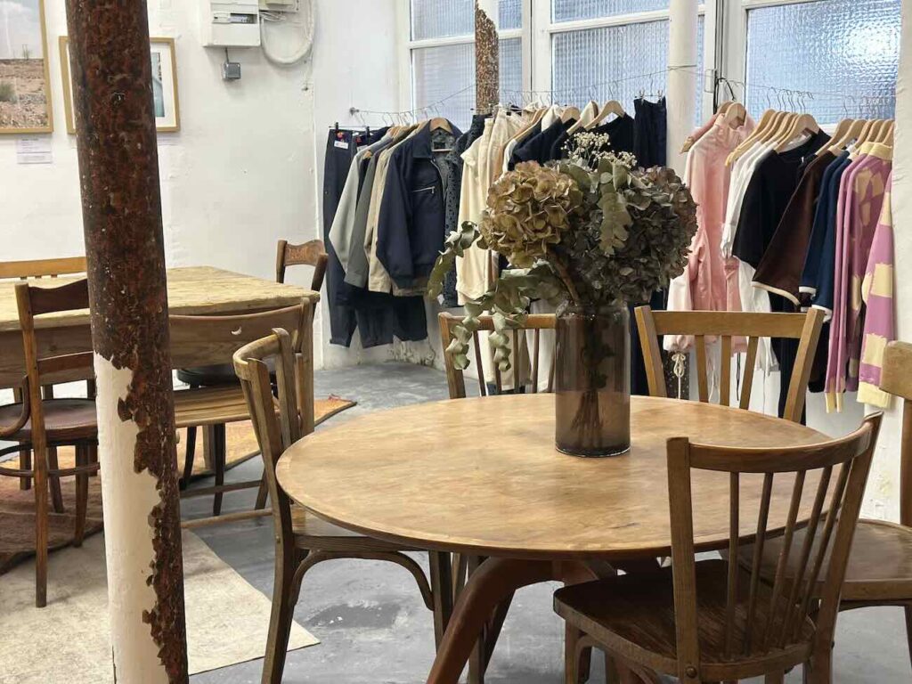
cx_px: 456
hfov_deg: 39.7
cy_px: 342
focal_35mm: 48
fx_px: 1265
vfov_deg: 30.3
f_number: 1.78
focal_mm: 6.86
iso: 100
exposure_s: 1/50
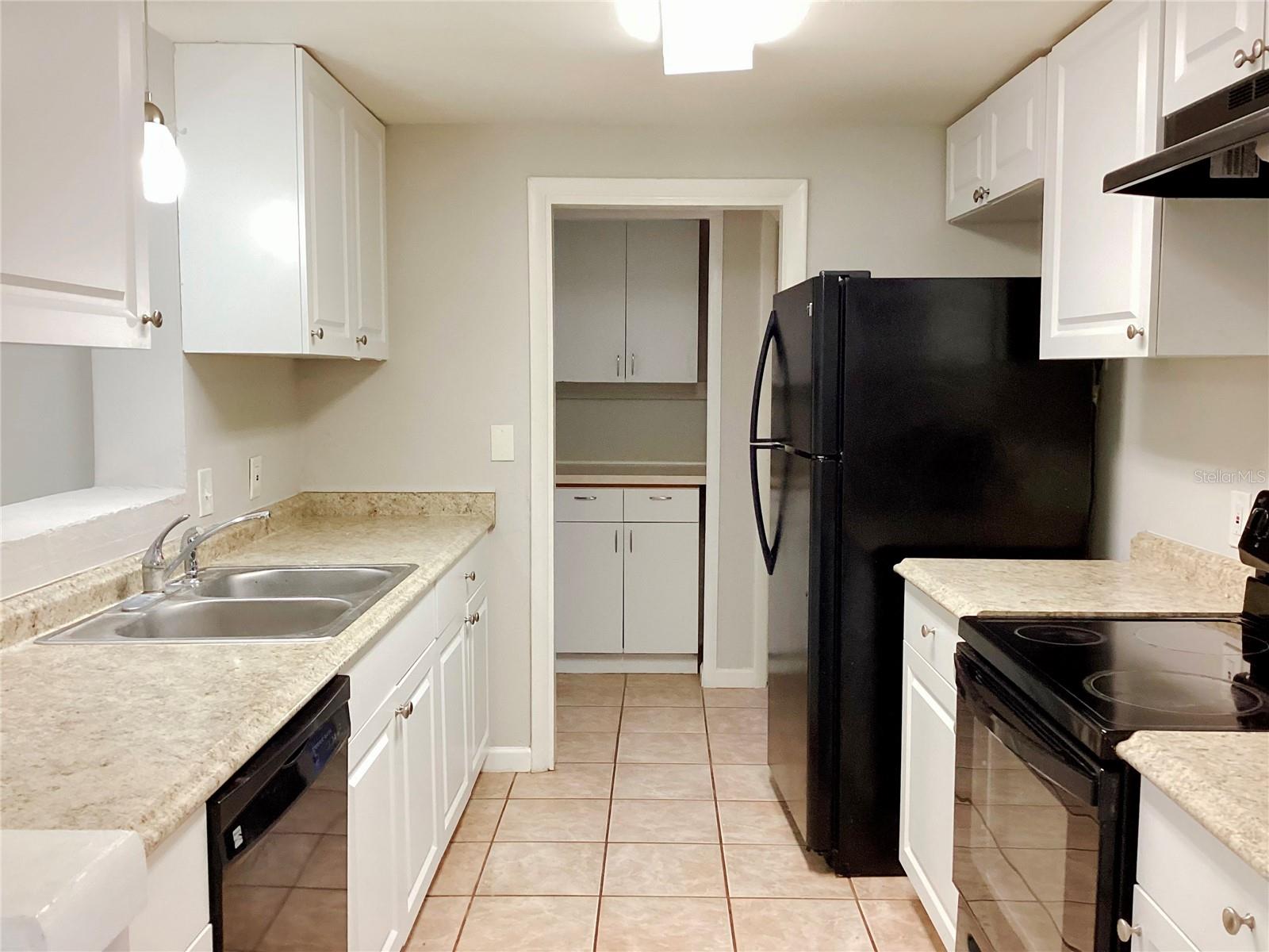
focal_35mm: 31
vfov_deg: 45.4
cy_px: 476
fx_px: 1136
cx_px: 634
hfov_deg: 58.4
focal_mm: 3.3
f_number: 2.4
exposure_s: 1/60
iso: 160
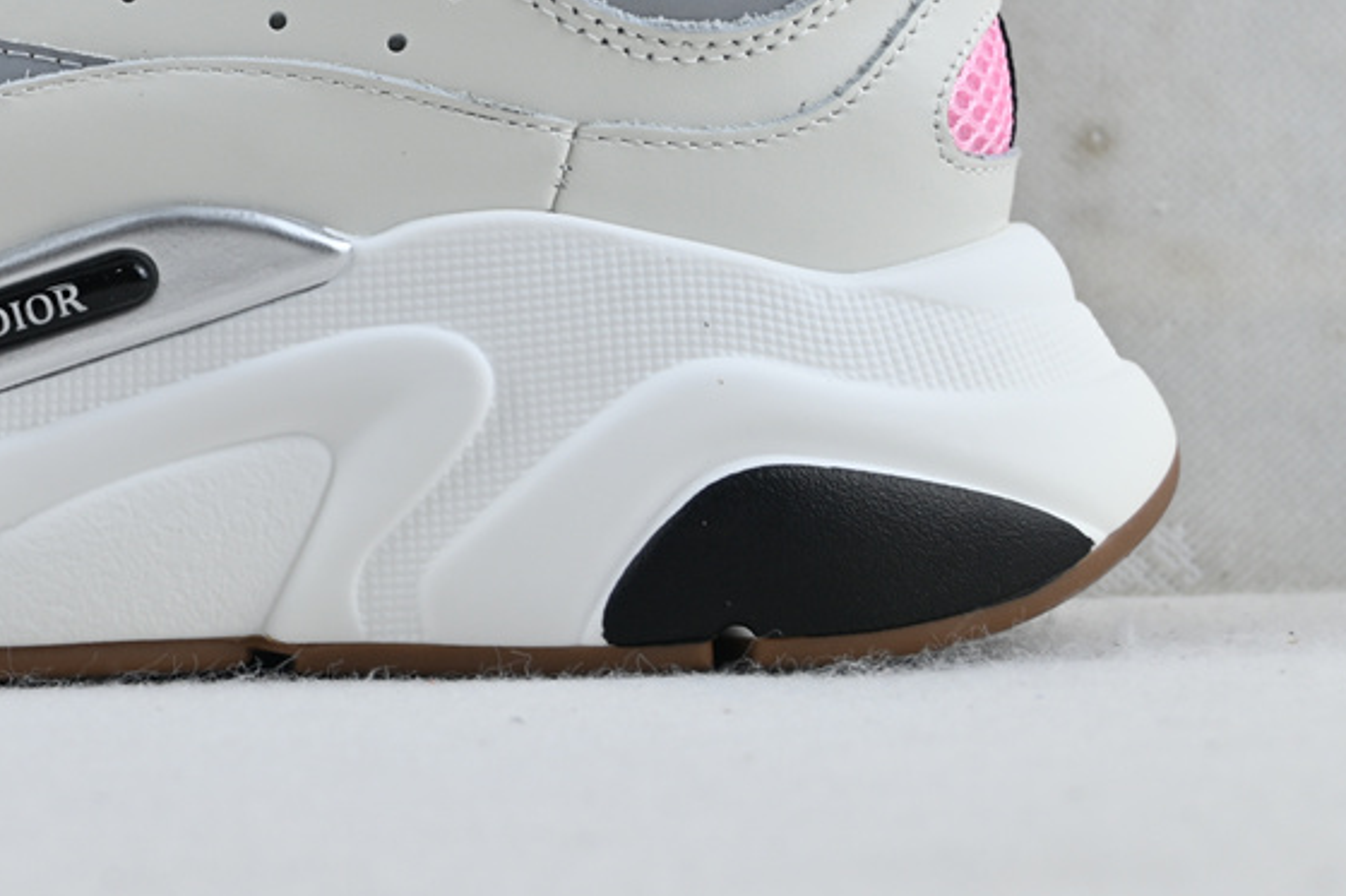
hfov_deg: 18.7
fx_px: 3964
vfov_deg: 12.8
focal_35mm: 106
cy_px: 132
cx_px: -46
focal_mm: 33
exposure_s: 1/60
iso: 100
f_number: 5
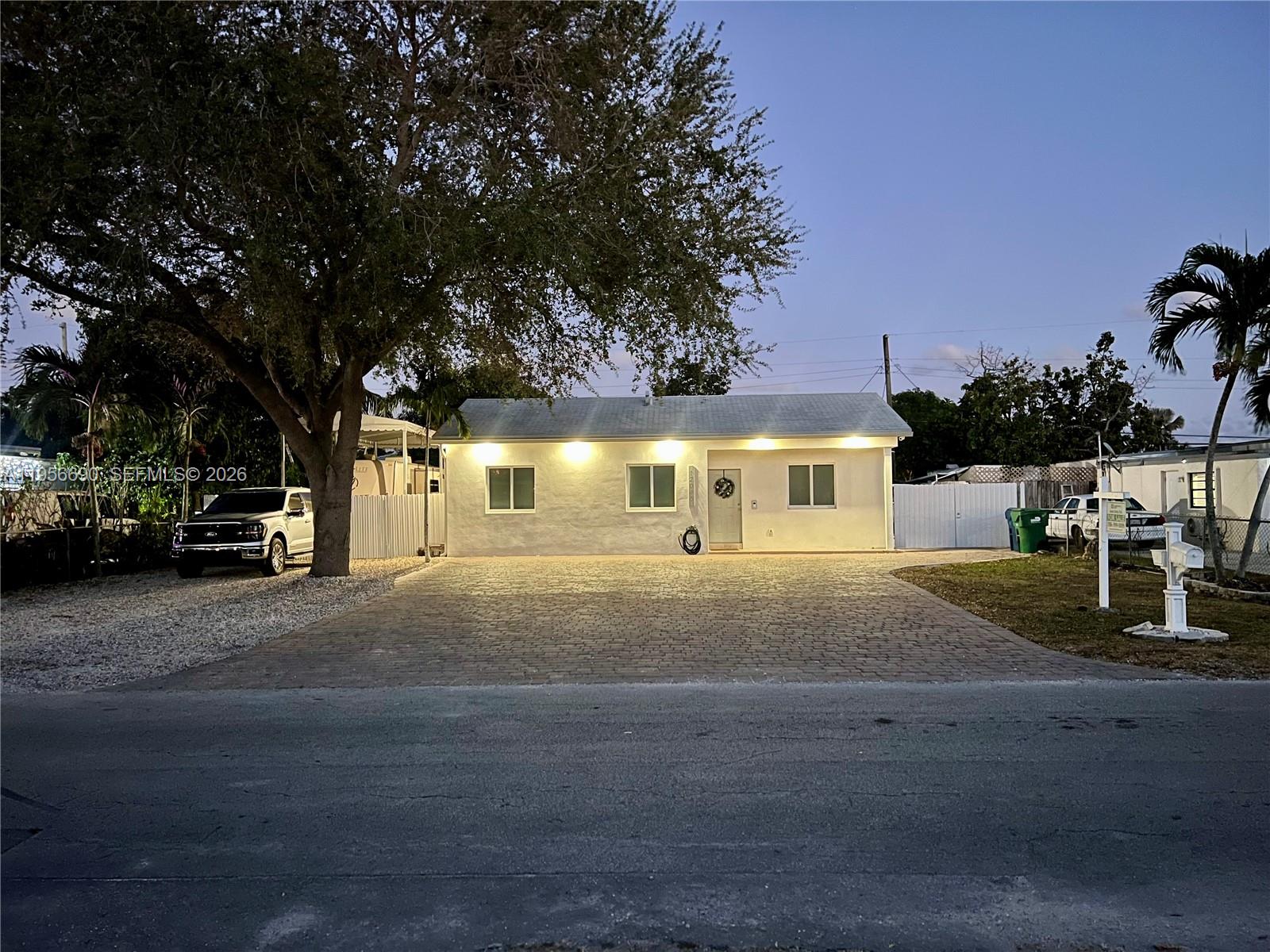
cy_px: 476
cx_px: 635
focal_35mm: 26
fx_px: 954
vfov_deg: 53.1
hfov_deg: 67.3
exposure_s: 1/15
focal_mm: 5.7
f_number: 1.5
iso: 640
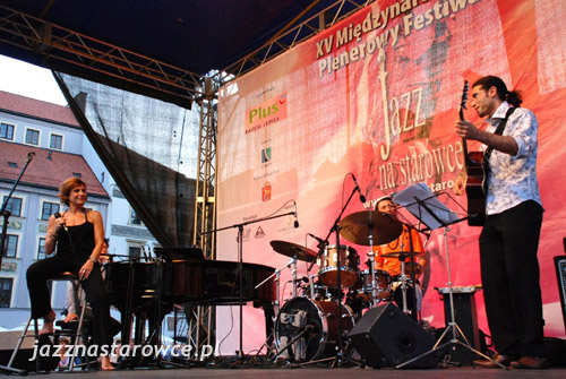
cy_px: 190
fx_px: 567
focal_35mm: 36
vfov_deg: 37.0
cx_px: 283
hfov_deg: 53.1
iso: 1000
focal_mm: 24
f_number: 4.5
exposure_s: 1/80
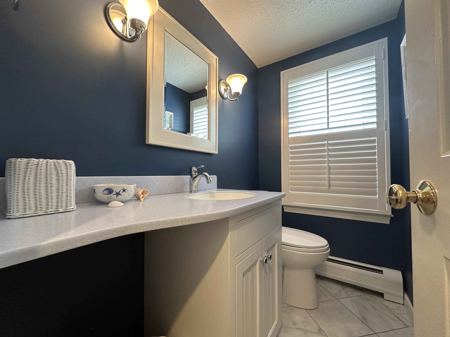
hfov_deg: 102.1
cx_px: 225
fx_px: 182
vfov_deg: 85.7
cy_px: 168
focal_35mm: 14
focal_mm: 2.22
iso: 160
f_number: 2.2
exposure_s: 1/60
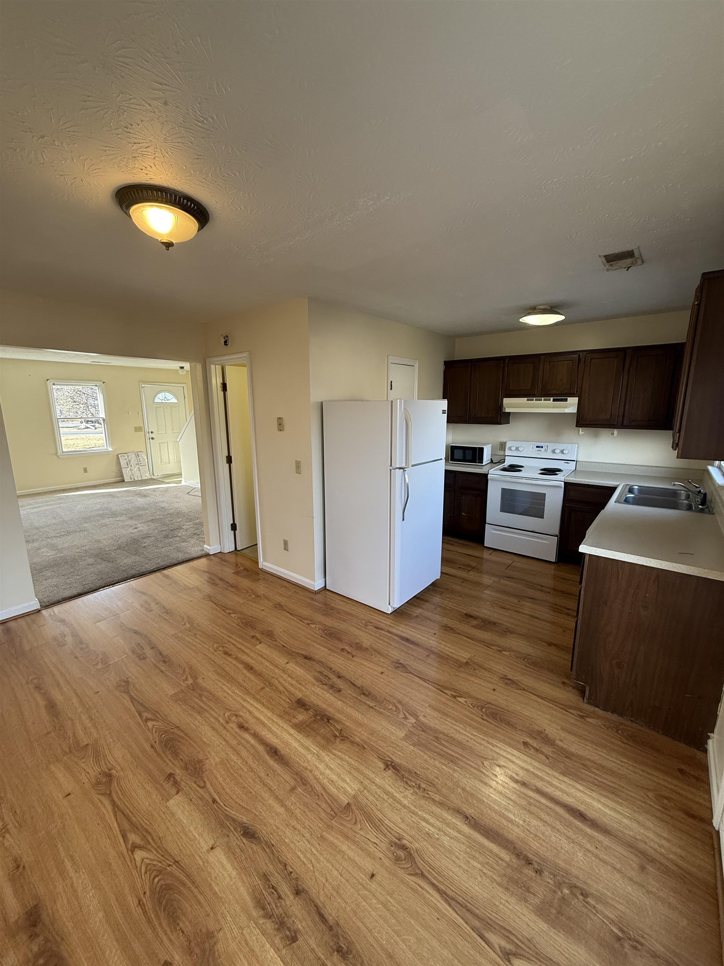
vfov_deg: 102.1
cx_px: 362
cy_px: 483
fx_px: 390
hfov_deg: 85.7
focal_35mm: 14
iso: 200
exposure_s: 1/120
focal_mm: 2.22
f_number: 2.2
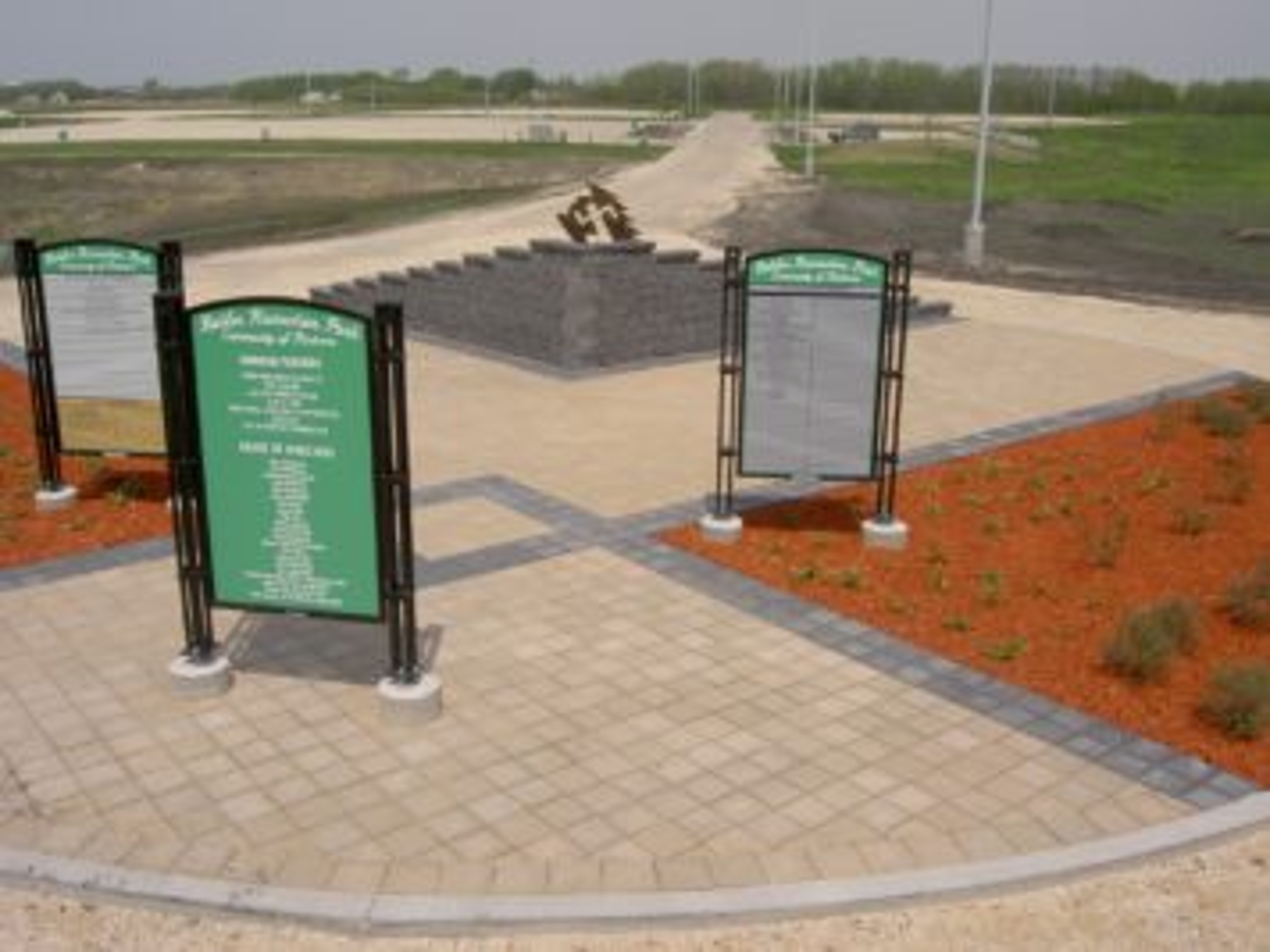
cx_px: 635
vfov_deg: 41.8
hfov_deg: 54.0
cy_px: 476
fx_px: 1247
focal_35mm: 34
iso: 50
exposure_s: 1/800
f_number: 4.7
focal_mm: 5.6
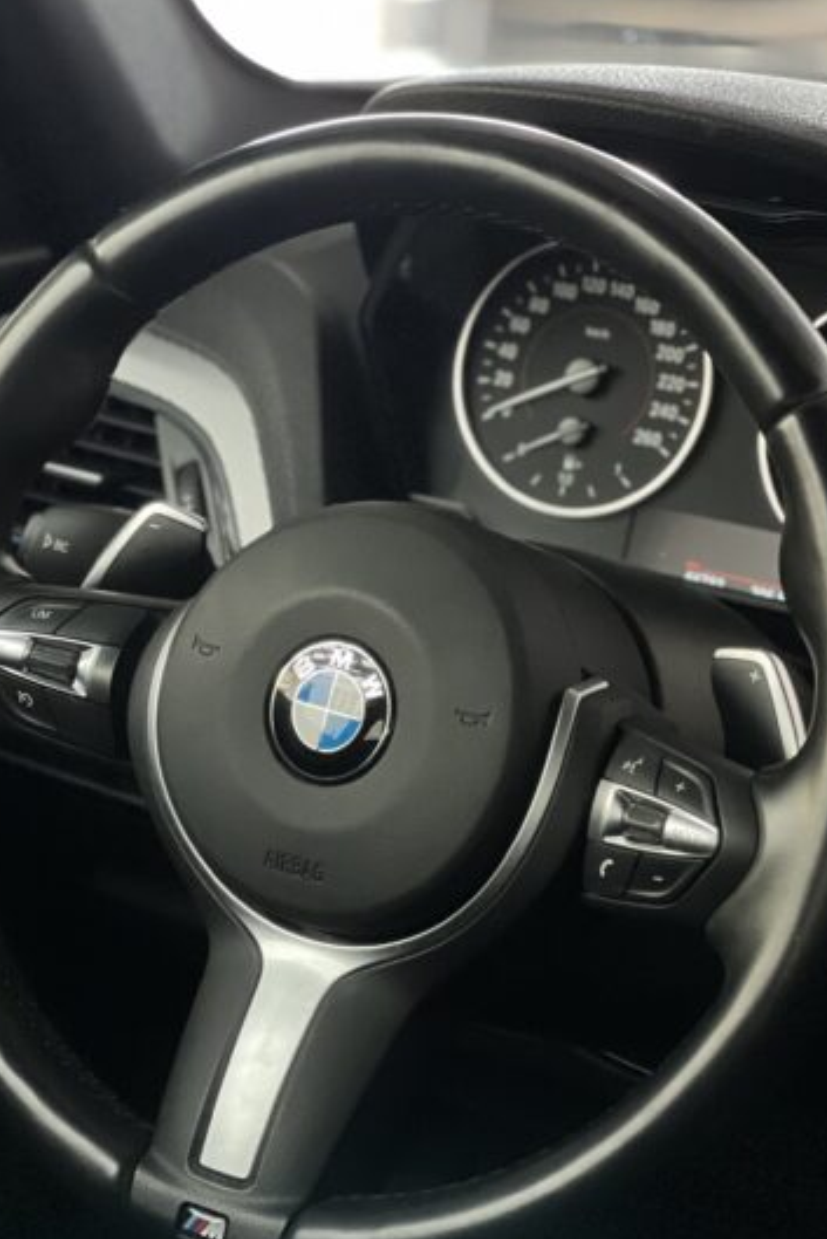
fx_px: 4166
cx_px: 300
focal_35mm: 121
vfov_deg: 16.9
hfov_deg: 11.3
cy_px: 637
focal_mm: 9
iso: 400
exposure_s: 1/25
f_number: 2.8
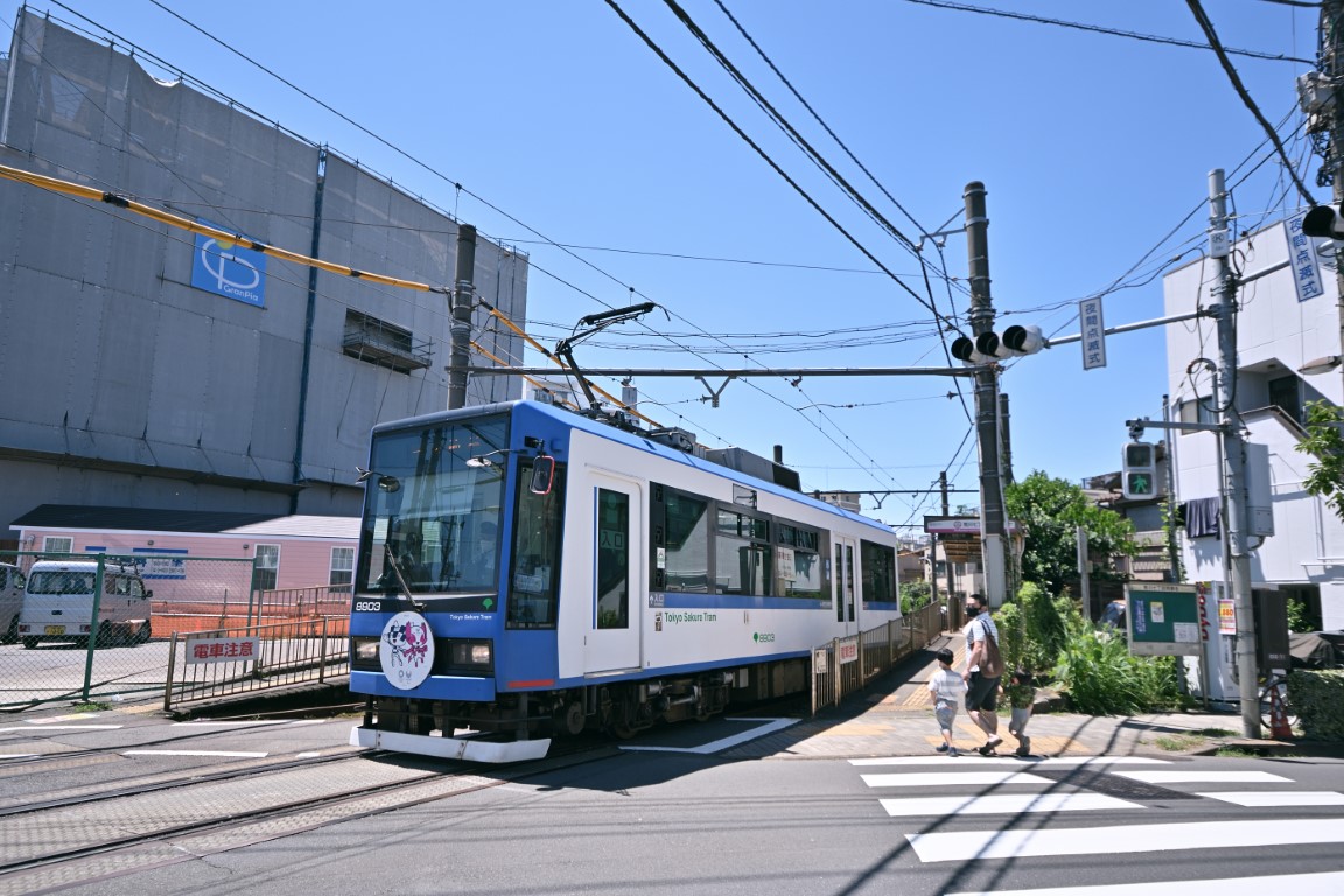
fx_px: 784
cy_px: 448
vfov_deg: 59.5
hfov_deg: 81.2
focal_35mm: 21
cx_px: 672
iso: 100
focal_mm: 14
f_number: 5.6
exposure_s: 1/640
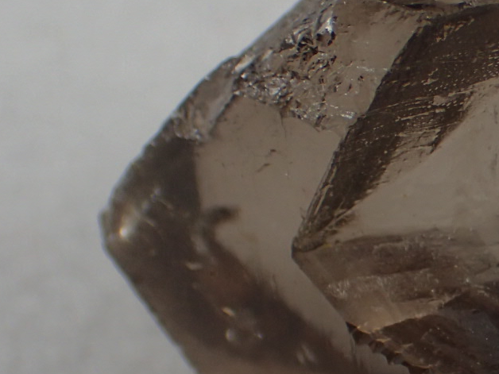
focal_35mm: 162
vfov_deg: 9.2
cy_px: 233
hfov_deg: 11.9
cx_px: 624
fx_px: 2335
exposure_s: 1/200
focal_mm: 9.61
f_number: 3.4
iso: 100
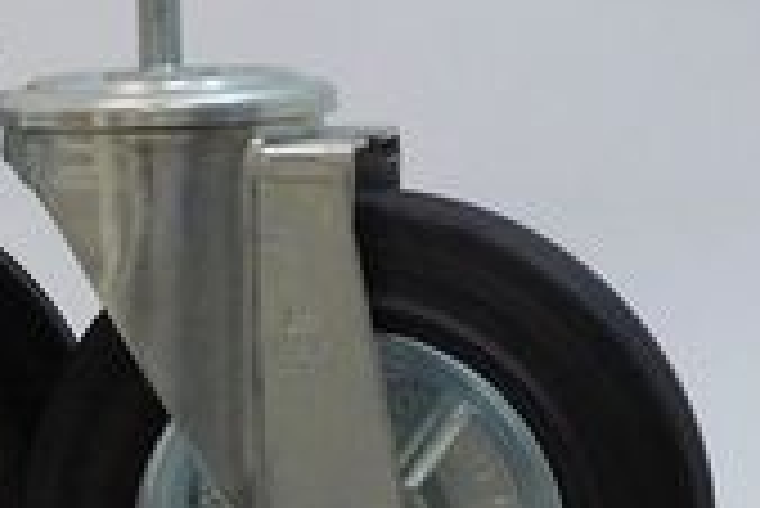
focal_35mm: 175
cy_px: 465
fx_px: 3698
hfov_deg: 11.4
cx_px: -216
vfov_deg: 7.8
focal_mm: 12.1
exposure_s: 1/100
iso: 320
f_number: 2.8
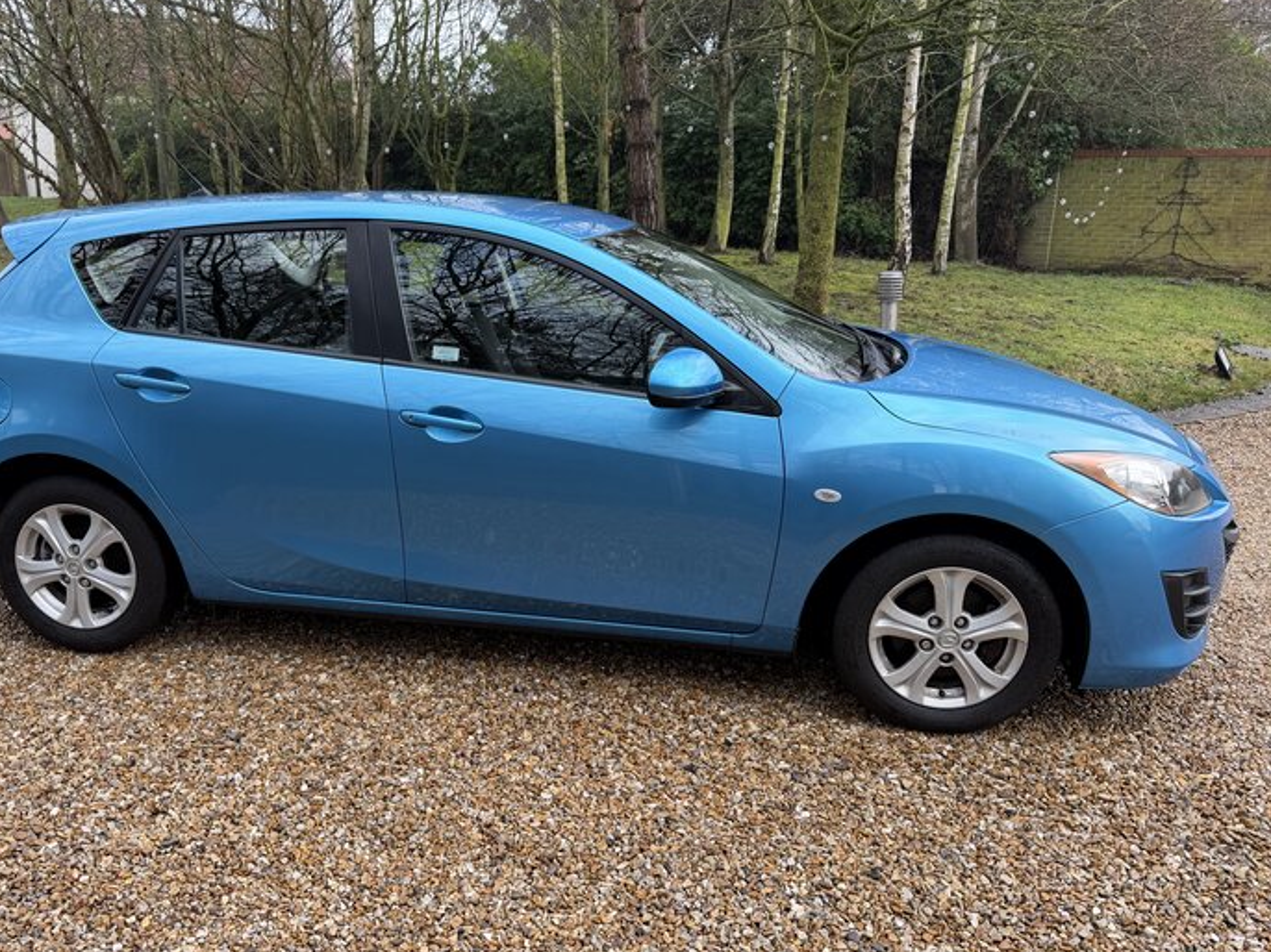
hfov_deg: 63.3
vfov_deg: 49.7
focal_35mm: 28
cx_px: 561
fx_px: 1028
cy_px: 500
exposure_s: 1/211
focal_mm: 6.76
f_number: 1.78
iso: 80
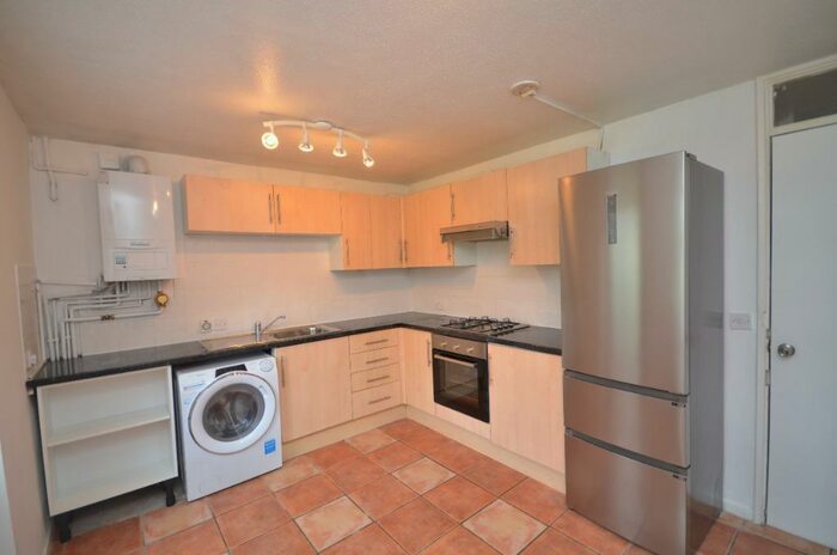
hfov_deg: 100.5
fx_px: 348
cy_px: 278
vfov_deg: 77.1
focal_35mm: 15
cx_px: 418
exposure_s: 1/60
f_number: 4
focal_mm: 10
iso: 320
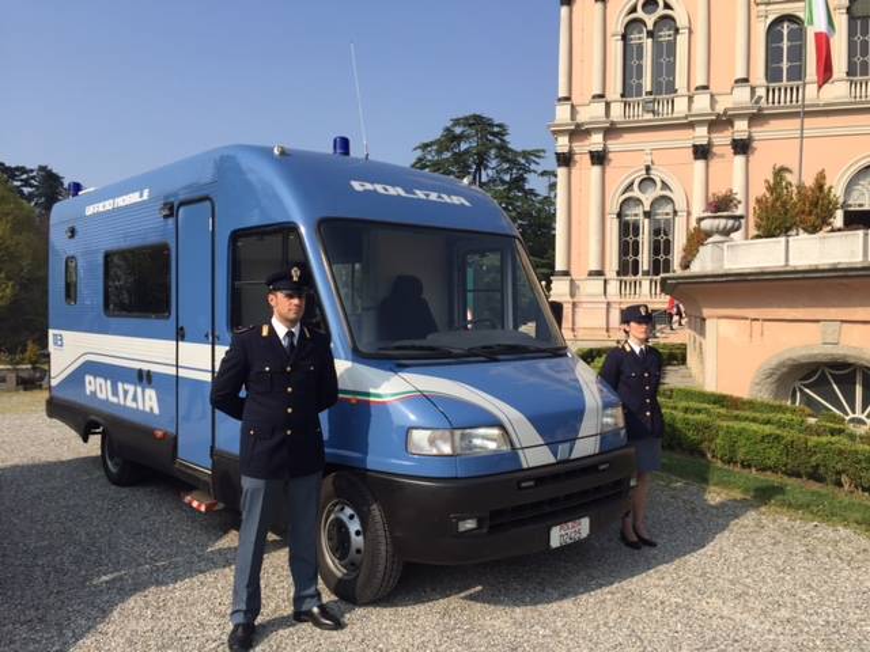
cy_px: 326
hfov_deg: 61.7
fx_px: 729
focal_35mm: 29
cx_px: 435
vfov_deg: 48.2
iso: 32
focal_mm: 4.15
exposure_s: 1/1883
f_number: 2.2
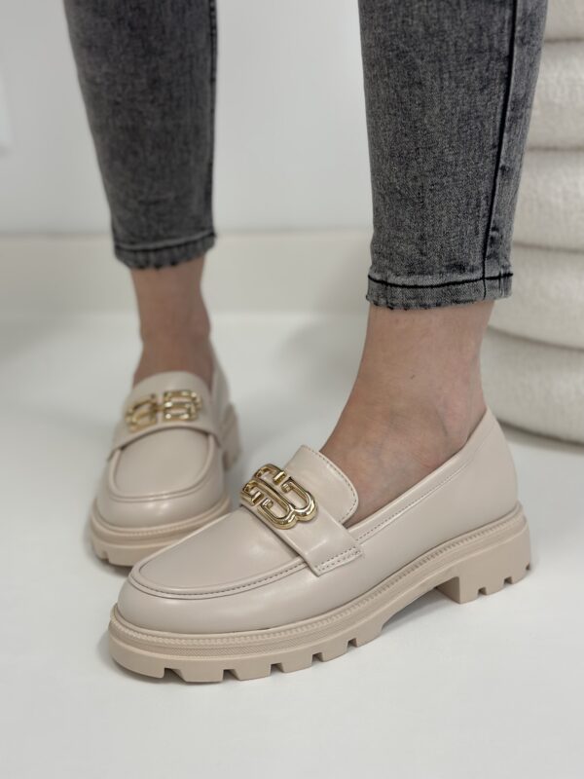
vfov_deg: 39.7
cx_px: 292
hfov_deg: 30.3
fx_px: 1080
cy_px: 390
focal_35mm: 48
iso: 125
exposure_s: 1/100
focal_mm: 6.86
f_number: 1.78
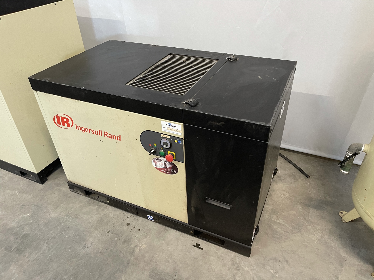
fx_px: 281
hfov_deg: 67.3
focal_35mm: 26
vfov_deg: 53.1
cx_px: 187
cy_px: 140
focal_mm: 5.1
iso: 500
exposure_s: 1/50
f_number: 1.6
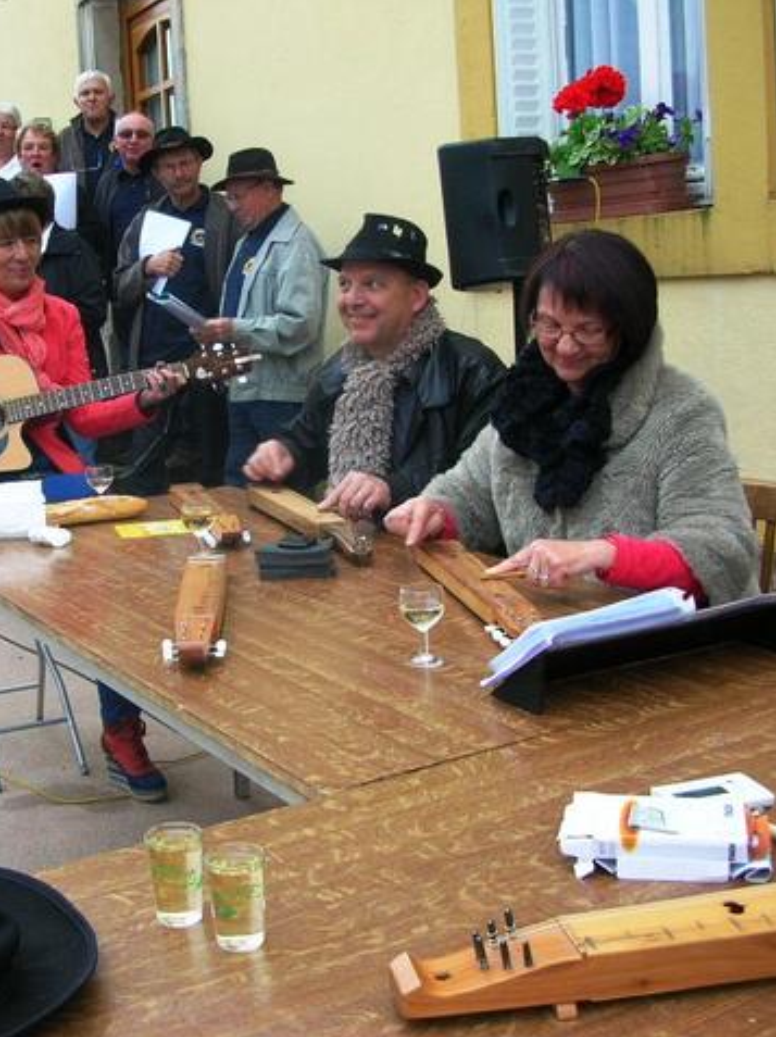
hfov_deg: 30.7
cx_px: 272
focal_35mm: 47
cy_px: 517
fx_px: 1407
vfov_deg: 40.5
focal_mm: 5.8
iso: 50
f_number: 2.8
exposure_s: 1/64
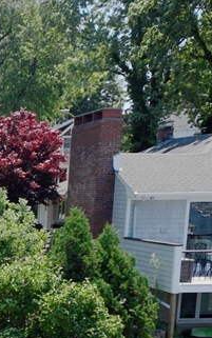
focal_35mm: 81
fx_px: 748
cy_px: 369
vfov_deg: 23.9
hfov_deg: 14.4
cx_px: -159
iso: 100
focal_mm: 12.29
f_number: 2.8
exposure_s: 1/320
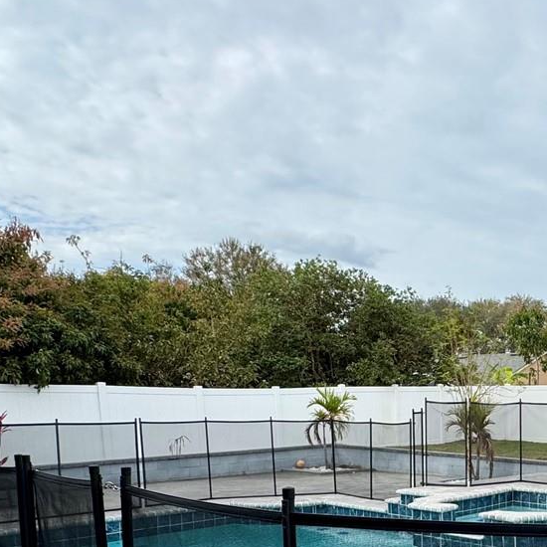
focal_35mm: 36
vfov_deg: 42.9
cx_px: 563
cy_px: 473
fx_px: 644
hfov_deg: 39.8
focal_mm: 2.22
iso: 50
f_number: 2.2
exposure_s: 1/968
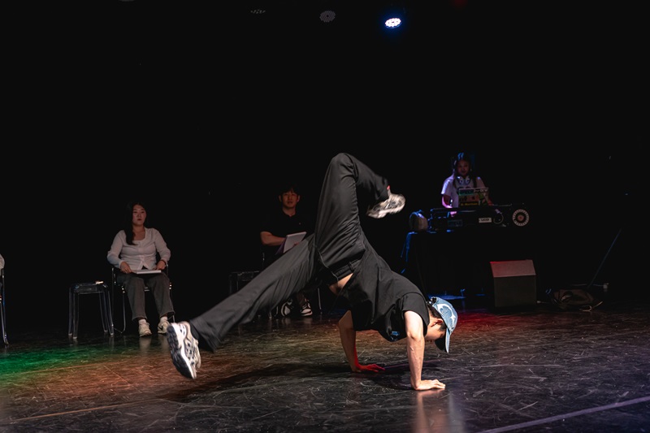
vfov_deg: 32.6
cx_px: 325
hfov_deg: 47.4
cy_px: 216
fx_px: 740
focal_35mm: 41
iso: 1000
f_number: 2.8
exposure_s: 1/200
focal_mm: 41
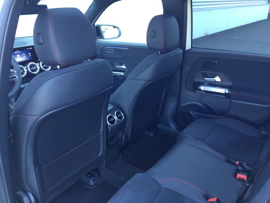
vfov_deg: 45.4
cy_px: 102
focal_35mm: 31
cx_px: 135
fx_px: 242
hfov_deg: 58.4
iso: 64
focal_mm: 3.3
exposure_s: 1/33
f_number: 2.4
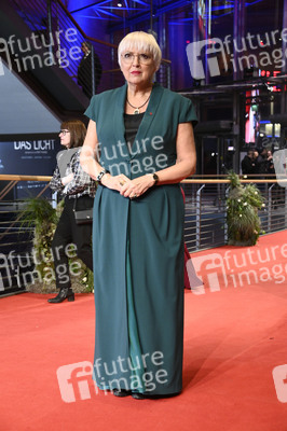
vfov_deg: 34.5
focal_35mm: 58
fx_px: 695
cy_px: 216
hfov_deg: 23.3
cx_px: 144
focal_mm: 58
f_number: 5
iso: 6400
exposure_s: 1/250
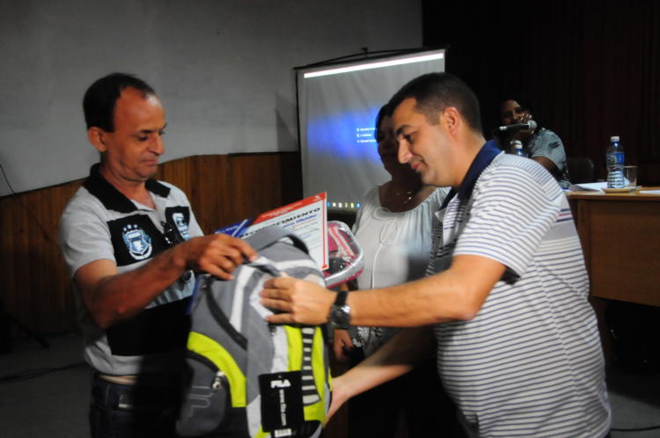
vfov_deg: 32.9
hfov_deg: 48.0
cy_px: 219
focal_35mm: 40
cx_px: 330
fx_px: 742
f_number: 4
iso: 3200
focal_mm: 27
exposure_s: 1/50
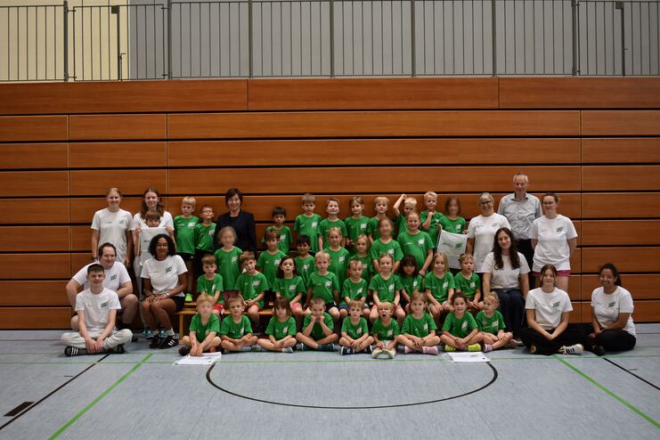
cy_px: 220
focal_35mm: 39
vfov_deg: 34.2
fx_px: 715
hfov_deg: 49.6
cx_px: 330
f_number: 5
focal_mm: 26
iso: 400
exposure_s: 1/100
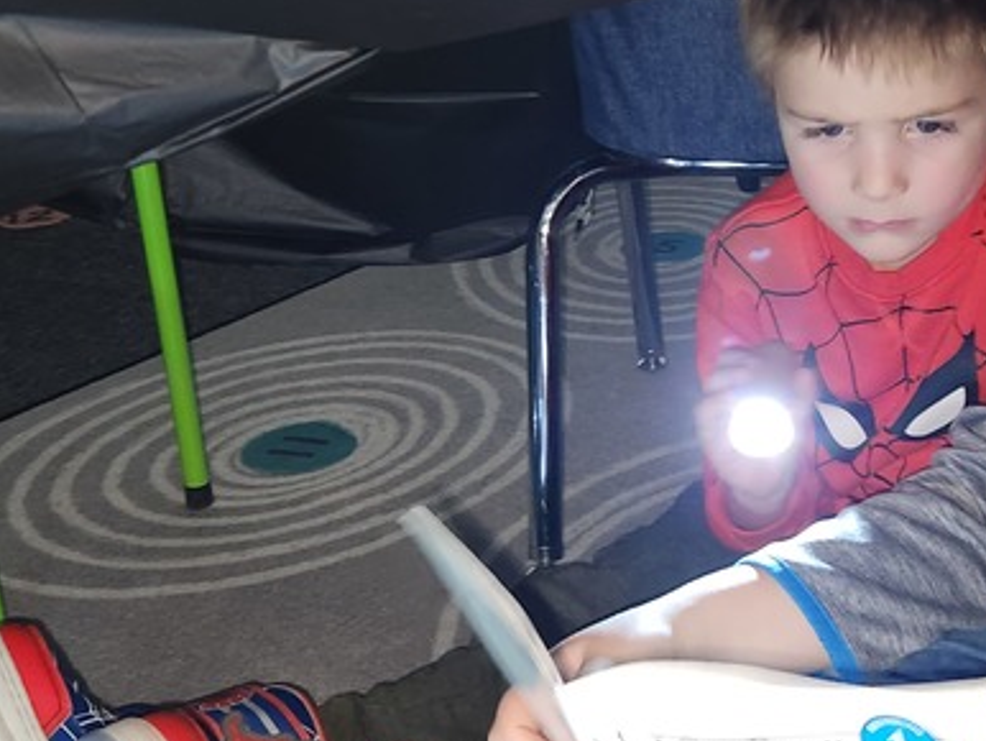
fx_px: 1739
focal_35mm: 61
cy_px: 350
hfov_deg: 31.0
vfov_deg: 24.0
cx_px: 774
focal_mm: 5.4
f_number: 1.8
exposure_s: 1/8
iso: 250
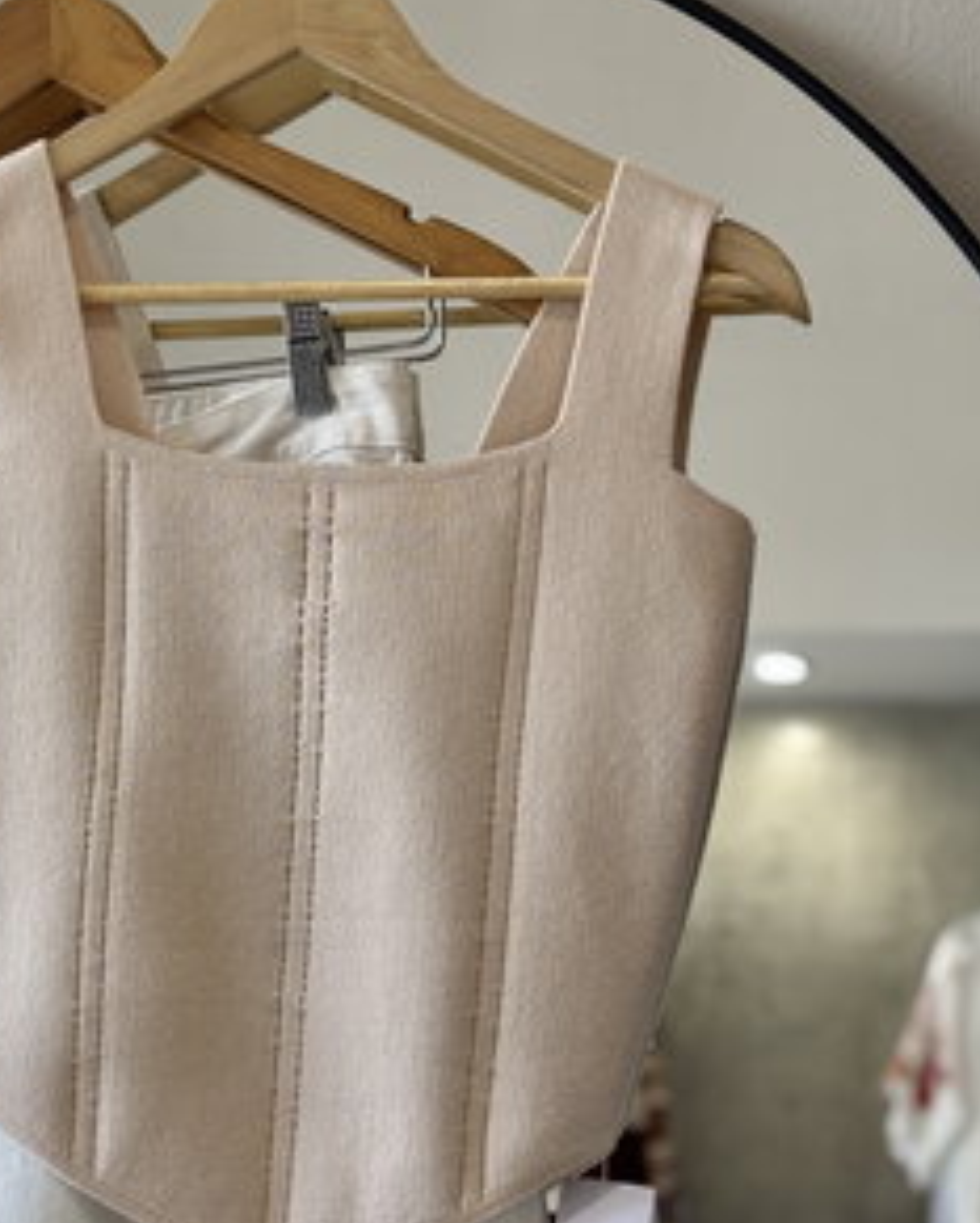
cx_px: 172
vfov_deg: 20.6
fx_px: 3370
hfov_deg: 16.4
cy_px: 527
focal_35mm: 93
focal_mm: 5.96
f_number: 1.6
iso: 40
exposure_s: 1/100
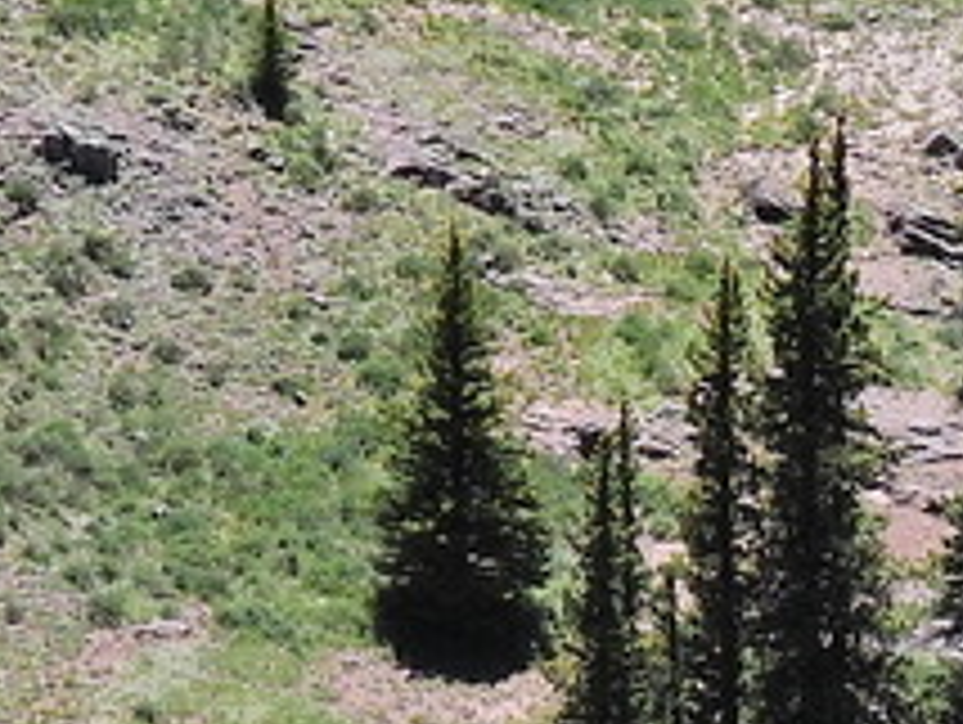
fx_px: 8327
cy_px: 481
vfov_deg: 5.0
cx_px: 567
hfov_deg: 6.6
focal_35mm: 299
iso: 100
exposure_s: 1/1000
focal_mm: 8.9
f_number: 3.5
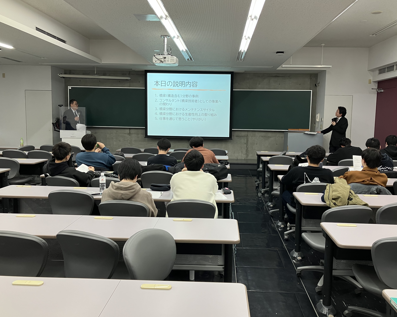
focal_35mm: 30
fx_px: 353
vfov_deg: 48.5
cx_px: 209
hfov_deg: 58.7
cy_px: 154
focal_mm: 3.99
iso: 50
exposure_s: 1/50
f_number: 1.8
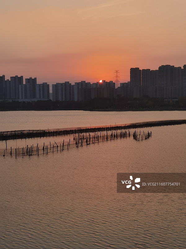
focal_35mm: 74
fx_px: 530
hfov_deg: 19.9
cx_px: 93
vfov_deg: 26.3
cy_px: 124
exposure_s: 1/2571
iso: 50
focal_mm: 6.71
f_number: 1.9
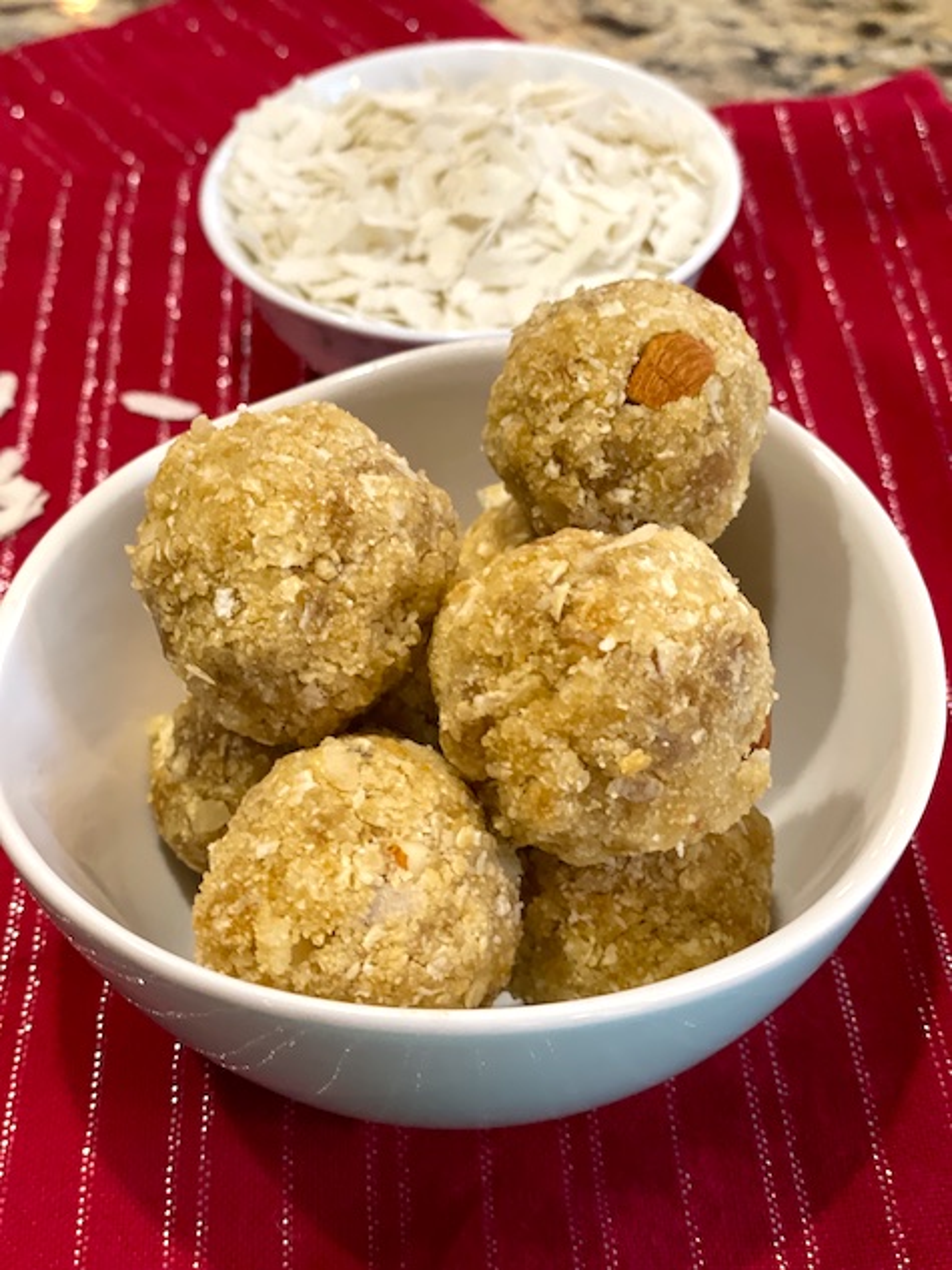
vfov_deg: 36.8
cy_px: 635
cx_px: 476
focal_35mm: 52
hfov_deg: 28.0
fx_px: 1906
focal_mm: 6
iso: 250
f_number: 2
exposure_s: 1/40
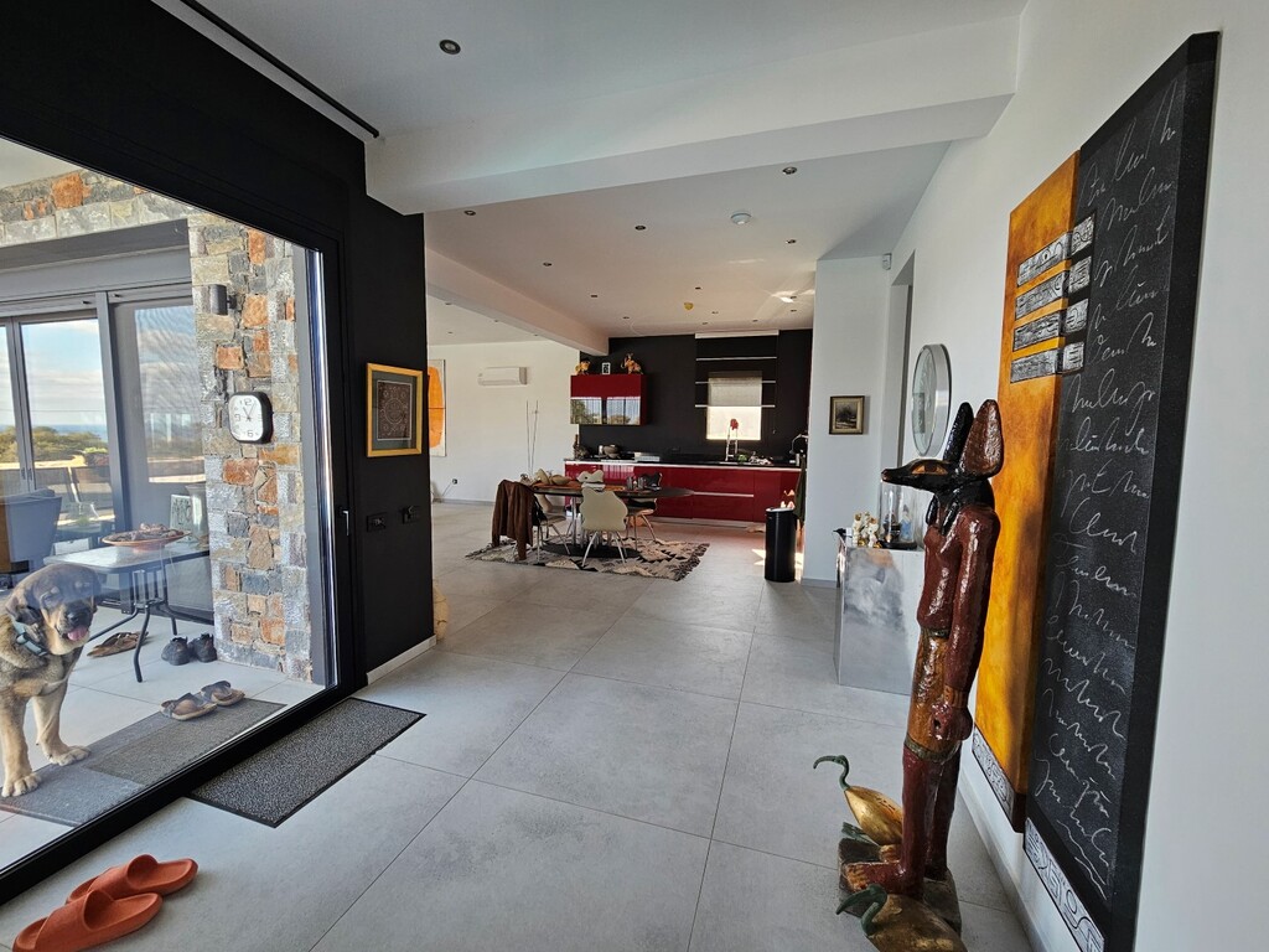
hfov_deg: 106.2
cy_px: 476
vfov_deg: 89.9
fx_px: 477
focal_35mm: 13
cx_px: 634
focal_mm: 2.2
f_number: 2.2
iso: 80
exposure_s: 1/71
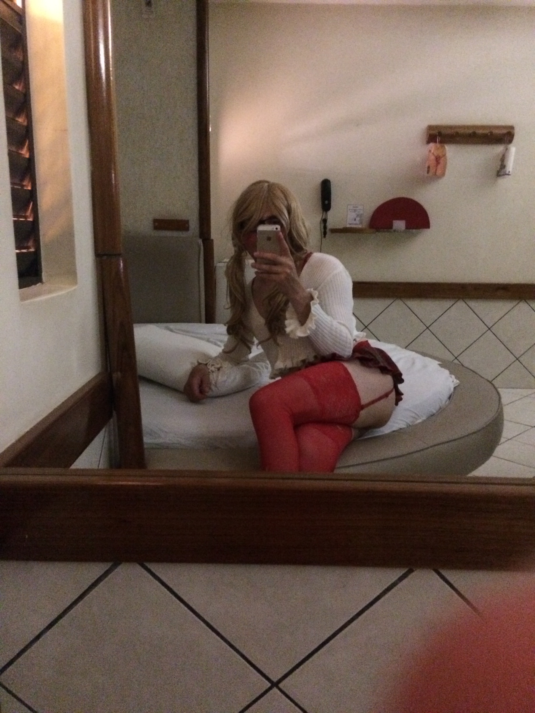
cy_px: 356
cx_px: 268
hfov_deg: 48.2
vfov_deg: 61.7
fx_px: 598
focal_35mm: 29
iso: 640
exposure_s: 1/15
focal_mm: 4.15
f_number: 2.2
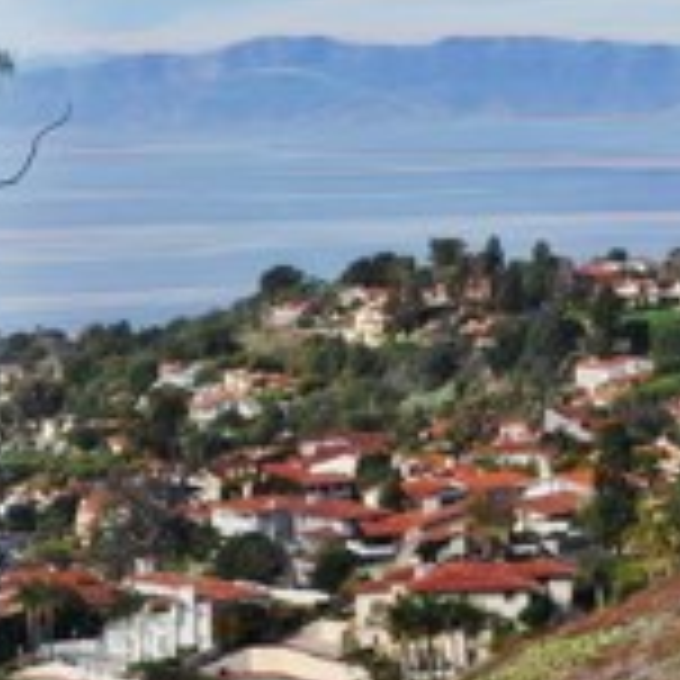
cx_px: 648
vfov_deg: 9.2
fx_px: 4196
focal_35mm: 189
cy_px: 160
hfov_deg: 9.2
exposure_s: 1/200
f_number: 14
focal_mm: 35
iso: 200
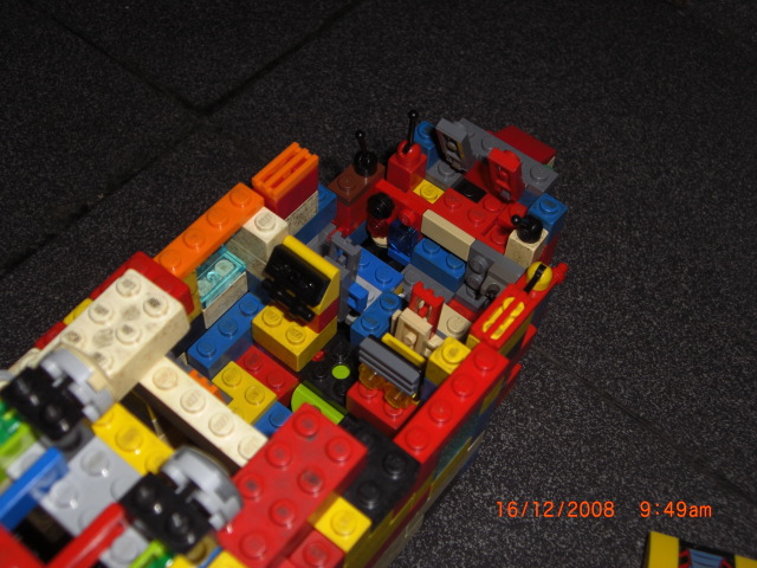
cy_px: 284
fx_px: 1028
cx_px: 378
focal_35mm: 47
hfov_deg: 40.4
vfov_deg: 30.9
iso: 64
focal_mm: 7.6
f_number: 3
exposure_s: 1/60
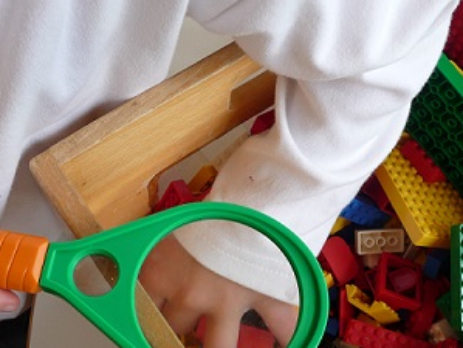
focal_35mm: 43
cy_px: 237
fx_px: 576
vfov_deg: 33.3
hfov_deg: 43.8
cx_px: 218
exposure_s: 1/30
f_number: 3.3
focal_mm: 4.7
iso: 100
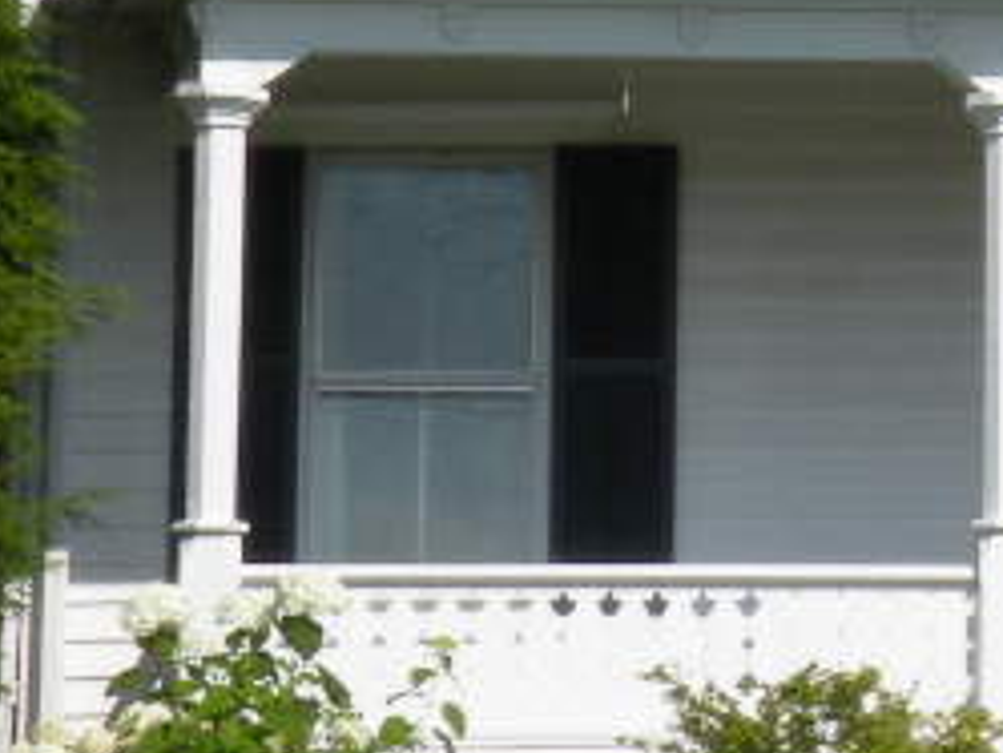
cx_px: 1772
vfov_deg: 3.9
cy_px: -350
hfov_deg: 5.1
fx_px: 11074
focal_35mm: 382
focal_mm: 16.4
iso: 64
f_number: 8
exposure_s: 1/248
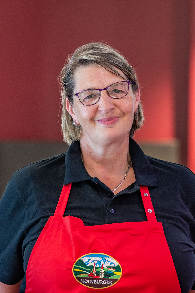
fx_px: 1625
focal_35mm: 200
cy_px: 146
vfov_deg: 10.3
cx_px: 98
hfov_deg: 6.9
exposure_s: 1/160
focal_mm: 200
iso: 1250
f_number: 3.5
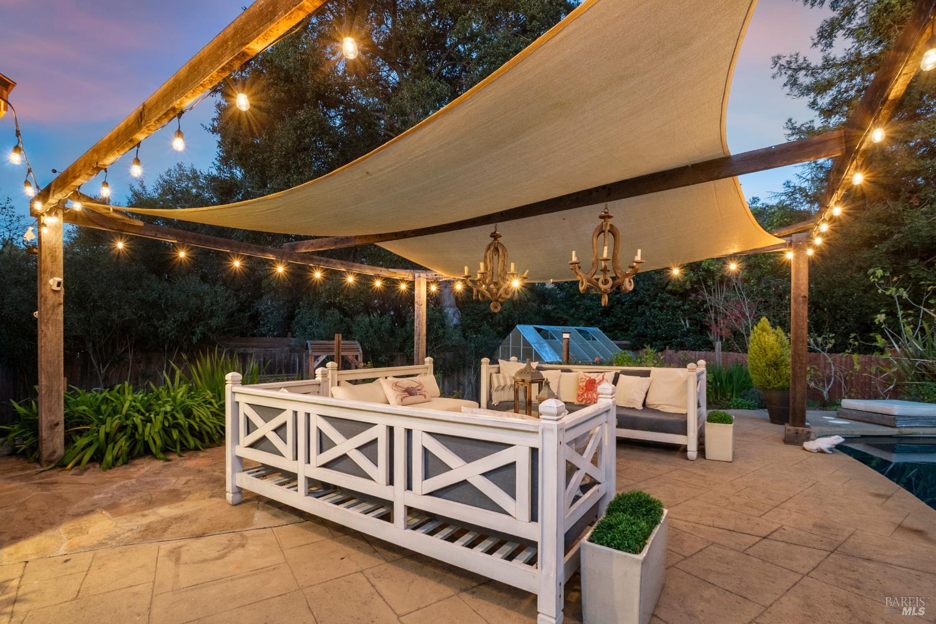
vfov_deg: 77.3
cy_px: 312
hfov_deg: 100.4
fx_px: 390
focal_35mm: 15
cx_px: 468
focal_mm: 10
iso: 1000
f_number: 8
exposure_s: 1.3
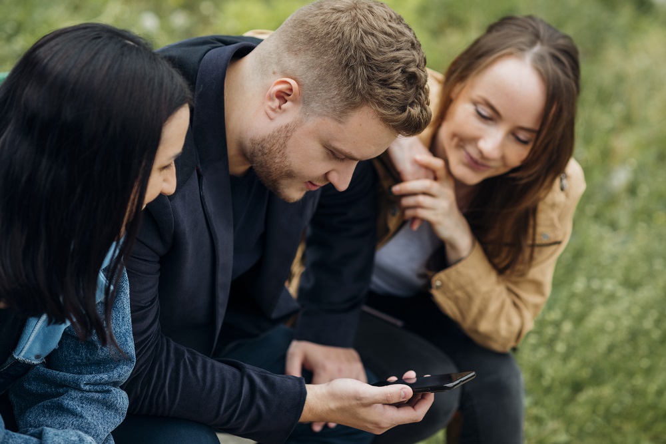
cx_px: 333
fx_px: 1943
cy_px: 222
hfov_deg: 19.5
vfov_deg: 13.0
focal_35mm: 105
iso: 100
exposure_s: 1/640
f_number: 3.2
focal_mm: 105
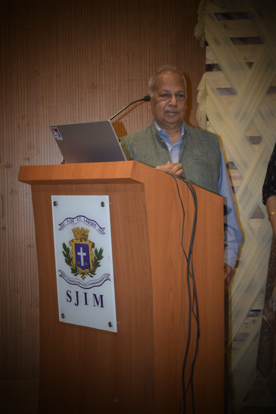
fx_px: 776
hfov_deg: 20.2
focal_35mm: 68
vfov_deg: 29.9
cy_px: 207
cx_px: 138
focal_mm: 45
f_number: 5
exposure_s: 1/60
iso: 1250
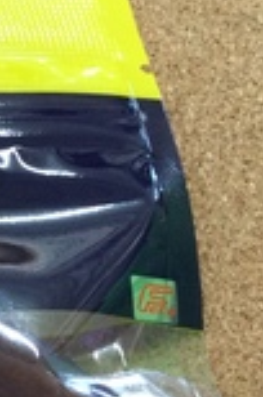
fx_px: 1387
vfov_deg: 16.1
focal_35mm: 126
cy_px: 363
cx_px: -366
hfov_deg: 9.6
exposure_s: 1/30
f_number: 2.4
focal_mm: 3.3
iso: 50
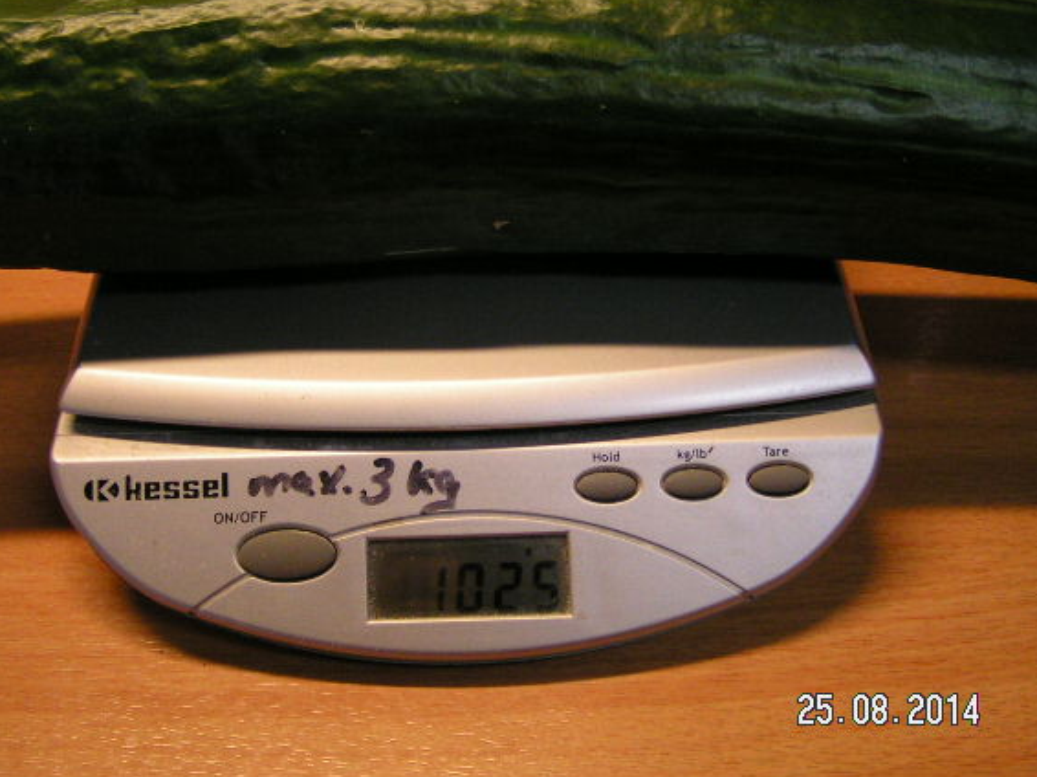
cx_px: 493
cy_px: 356
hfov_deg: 43.9
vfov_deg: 33.6
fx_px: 1288
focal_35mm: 43
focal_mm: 5.8
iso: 200
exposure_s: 1/40
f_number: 2.8
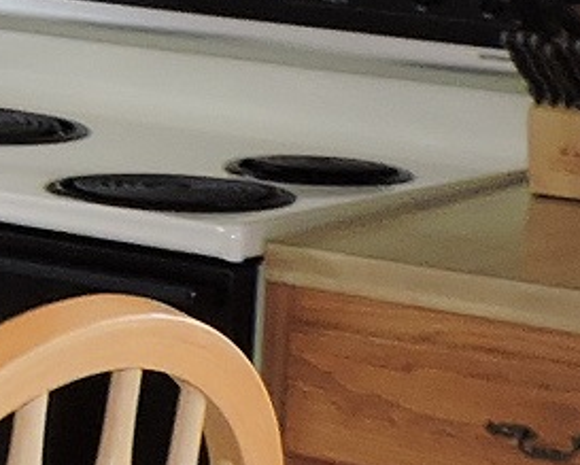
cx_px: -1222
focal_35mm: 247
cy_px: 4
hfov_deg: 6.9
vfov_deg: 6.3
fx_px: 4244
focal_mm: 5.4
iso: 180
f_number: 3.1
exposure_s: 1/40
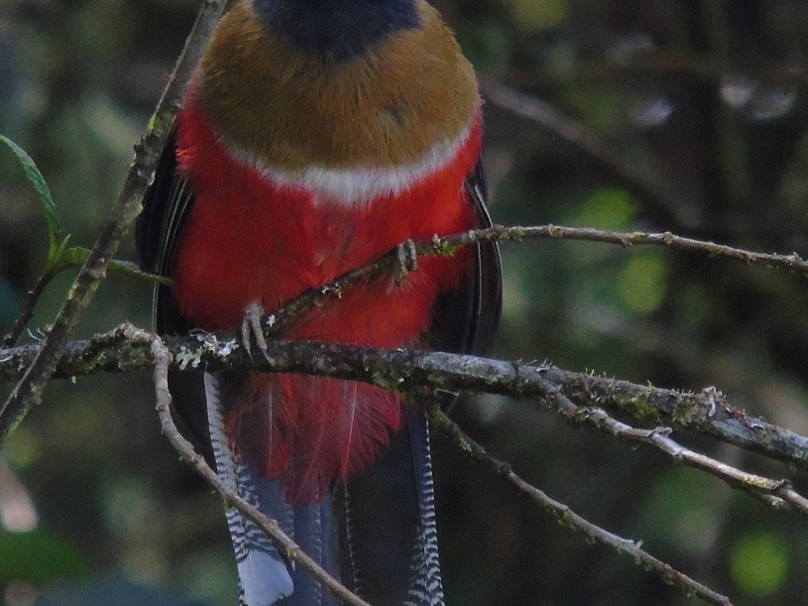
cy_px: 201
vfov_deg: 0.9
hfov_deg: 1.2
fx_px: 37155
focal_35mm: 1592
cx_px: 358
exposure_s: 1/100
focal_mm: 129
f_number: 6.1
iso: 400
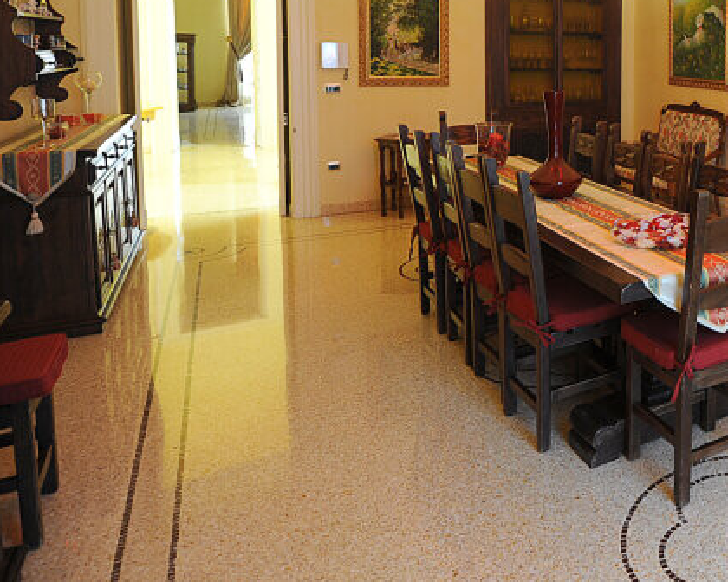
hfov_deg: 44.5
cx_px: 773
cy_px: 93
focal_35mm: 32
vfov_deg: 43.0
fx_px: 689
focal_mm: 14
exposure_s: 1/30
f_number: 2.8
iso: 400
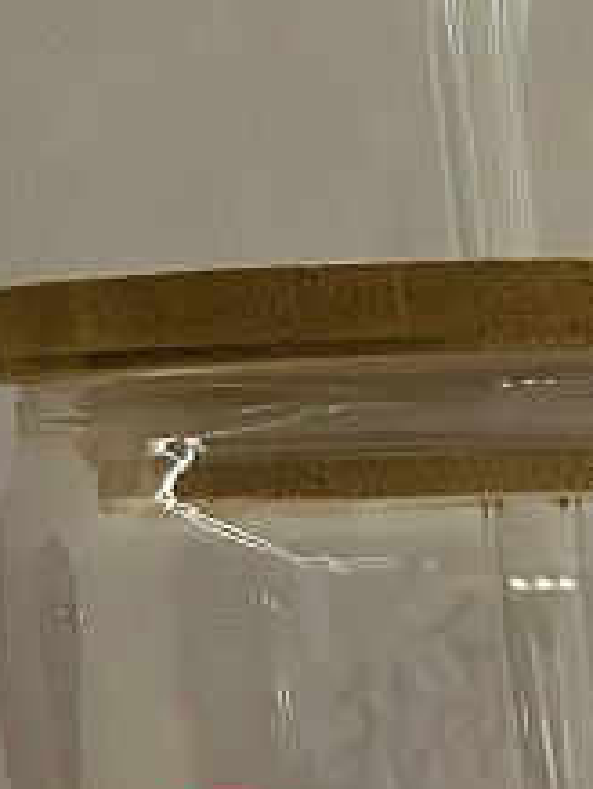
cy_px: 1126
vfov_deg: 15.1
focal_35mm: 122
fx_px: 2781
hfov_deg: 11.0
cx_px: 1197
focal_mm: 4.2
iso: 320
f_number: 1.6
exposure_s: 1/50
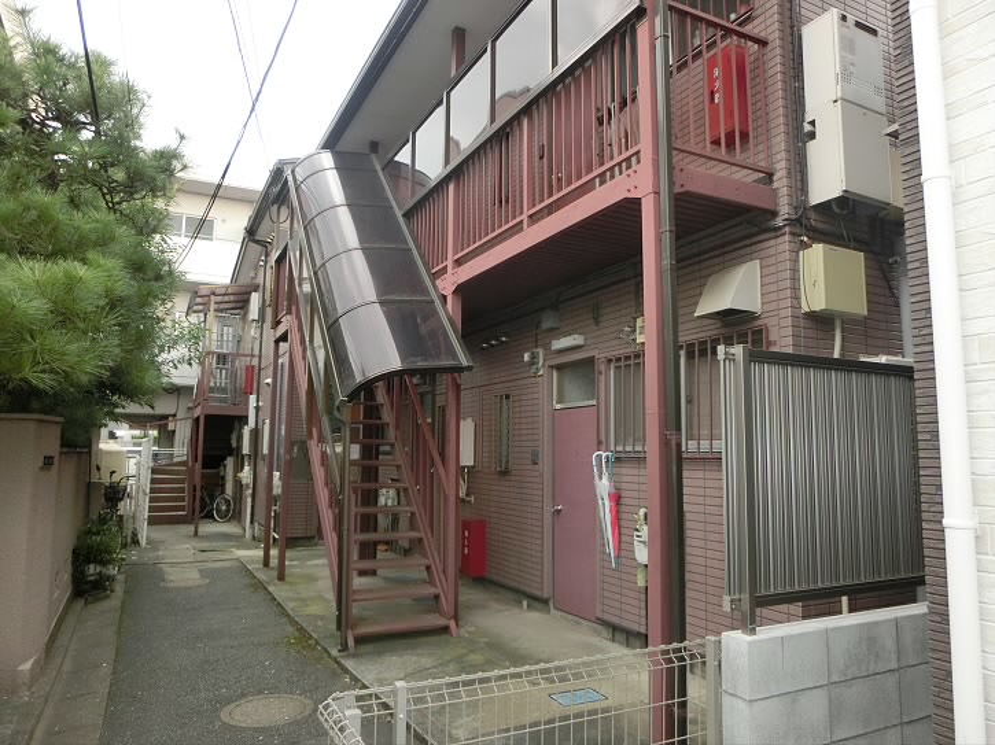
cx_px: 498
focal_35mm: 24
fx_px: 690
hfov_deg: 71.6
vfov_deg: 56.8
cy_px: 372
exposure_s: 1/125
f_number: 3
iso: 160
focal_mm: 4.24
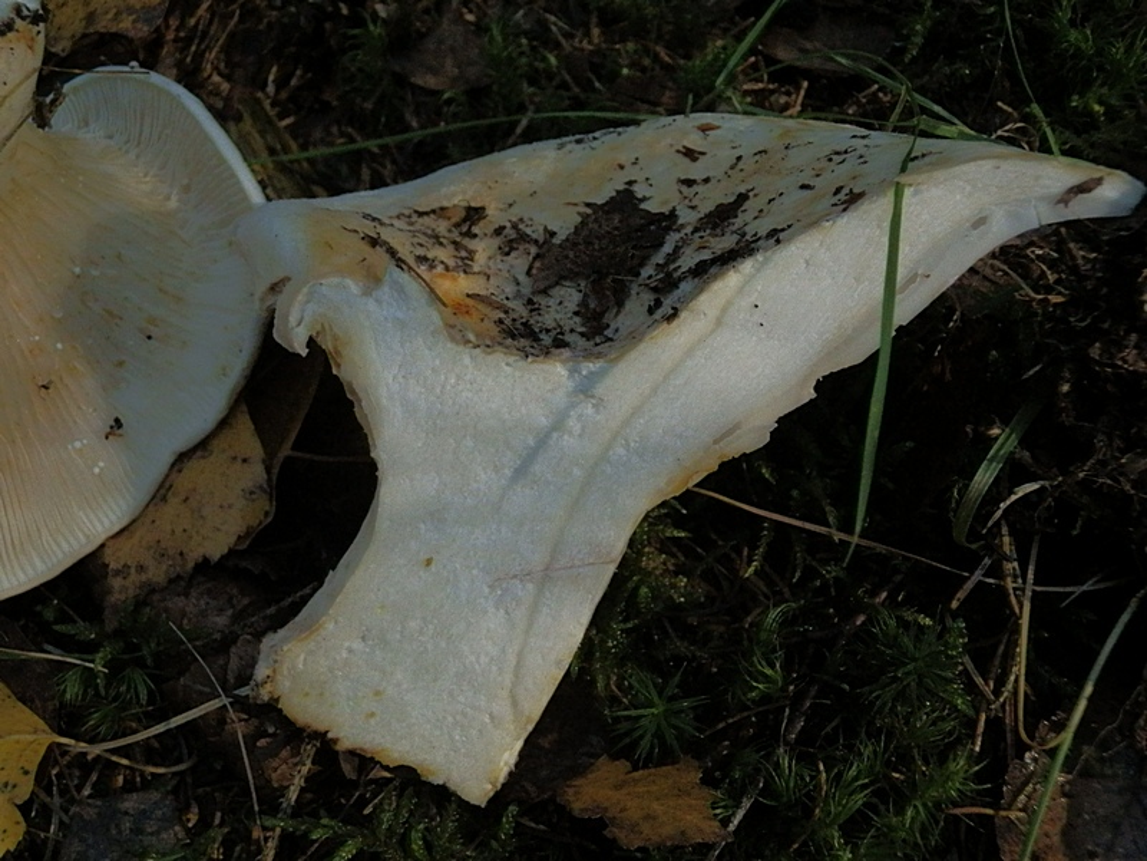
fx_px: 1226
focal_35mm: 37
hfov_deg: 50.1
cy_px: 430
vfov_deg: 38.7
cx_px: 574
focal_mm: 6.7
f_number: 3.9
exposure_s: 1/320
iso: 640
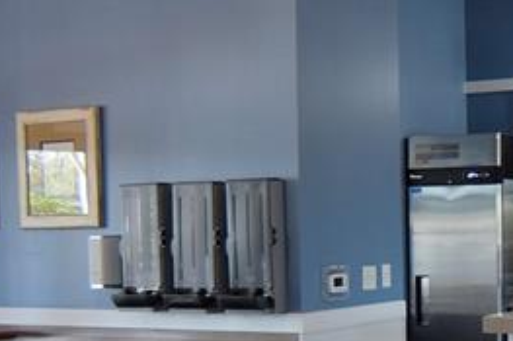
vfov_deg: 19.3
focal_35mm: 70
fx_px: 997
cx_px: 540
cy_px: 257
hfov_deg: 26.9
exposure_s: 1/80
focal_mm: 12
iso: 400
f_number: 4.5
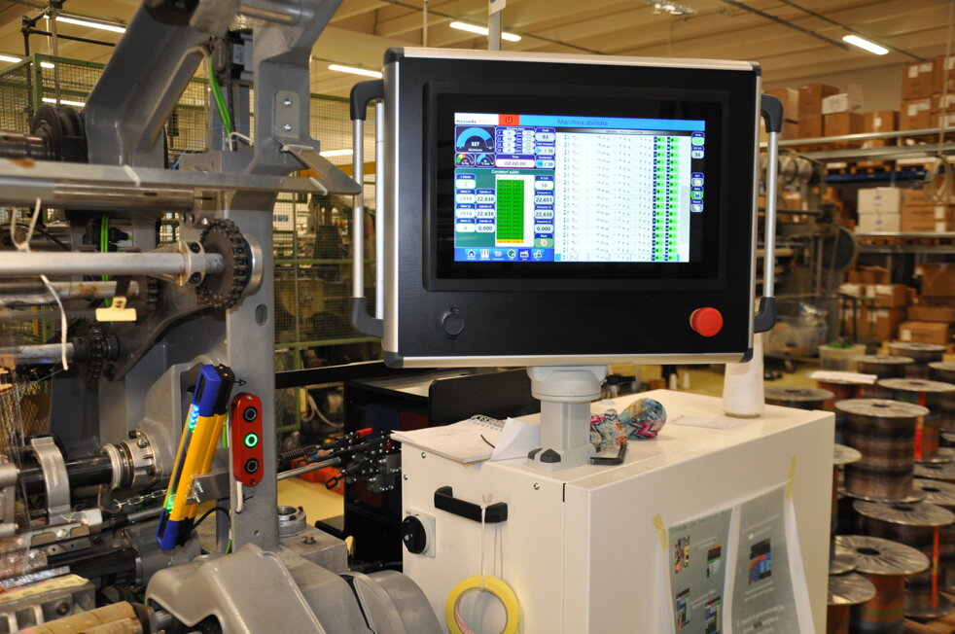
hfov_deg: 57.3
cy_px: 317
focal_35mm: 33
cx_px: 478
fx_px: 874
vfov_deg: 39.9
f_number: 3.8
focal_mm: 22
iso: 800
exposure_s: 1/80
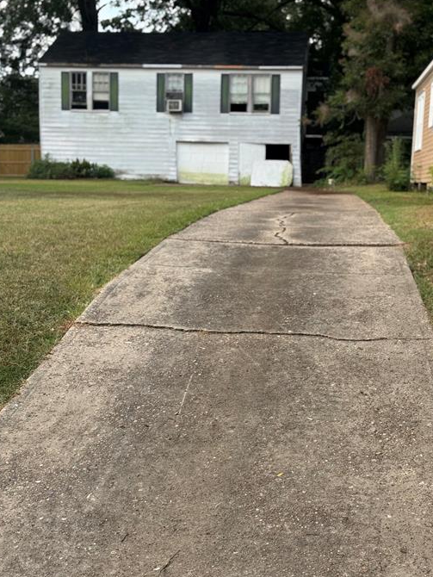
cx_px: 224
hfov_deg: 26.6
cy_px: 311
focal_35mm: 55
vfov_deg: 34.9
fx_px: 917
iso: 64
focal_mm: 6.76
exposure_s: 1/812
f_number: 1.78
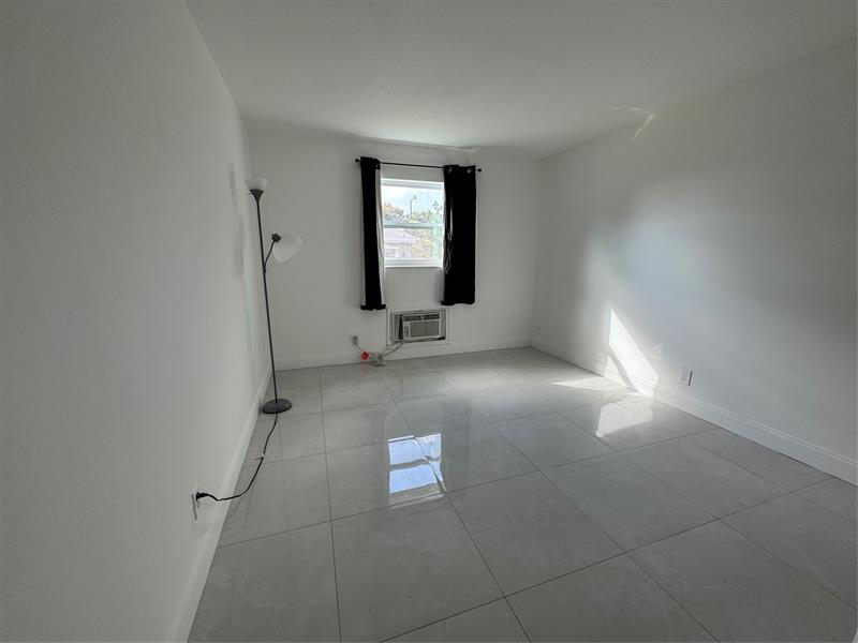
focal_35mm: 14
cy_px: 322
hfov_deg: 102.1
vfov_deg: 85.7
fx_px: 347
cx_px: 429
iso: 64
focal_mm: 2.22
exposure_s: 1/120
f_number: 2.2
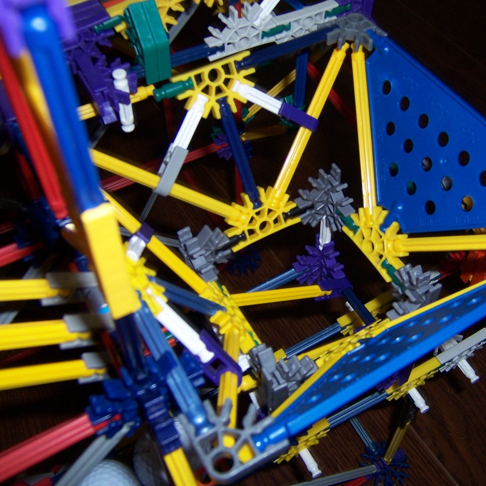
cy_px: 243
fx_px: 619
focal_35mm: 39
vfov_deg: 42.8
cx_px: 278
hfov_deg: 42.7
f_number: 2.8
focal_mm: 5.5
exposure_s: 1/60
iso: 80
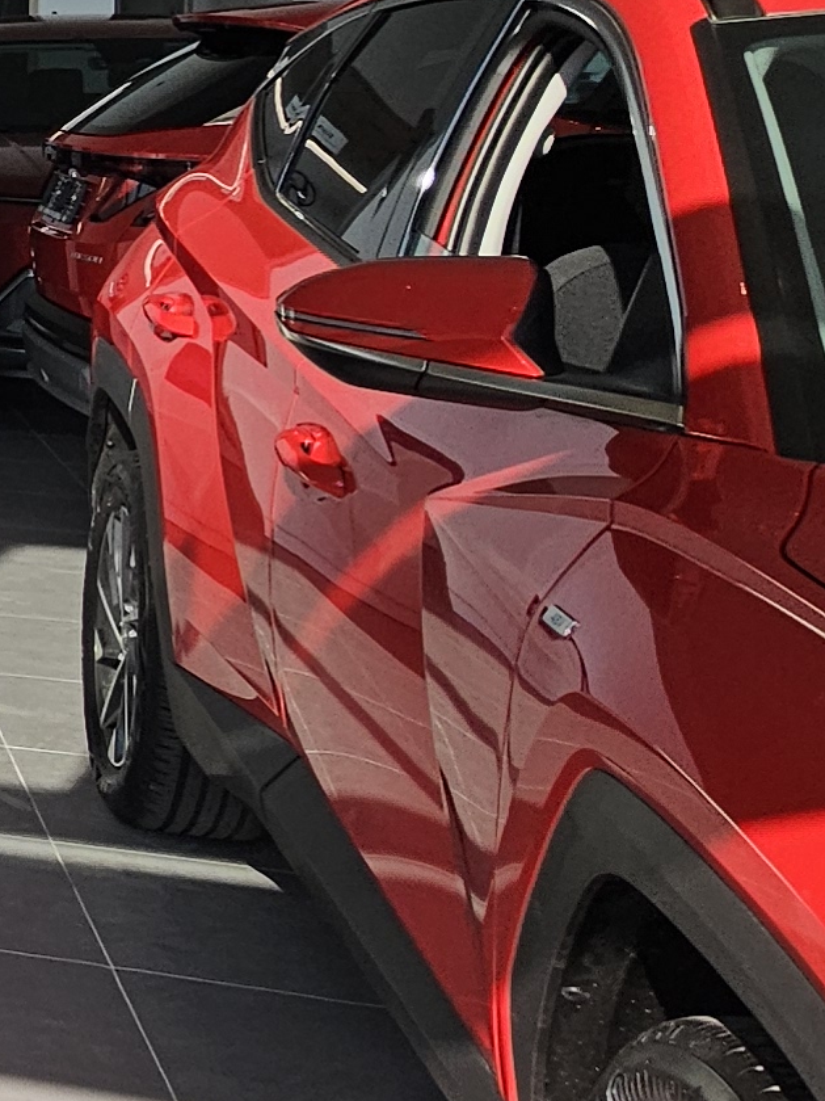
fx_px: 1971
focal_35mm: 62
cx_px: -1378
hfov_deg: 13.2
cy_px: 165
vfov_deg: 30.2
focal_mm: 2.2
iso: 50
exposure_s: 1/607
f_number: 2.2
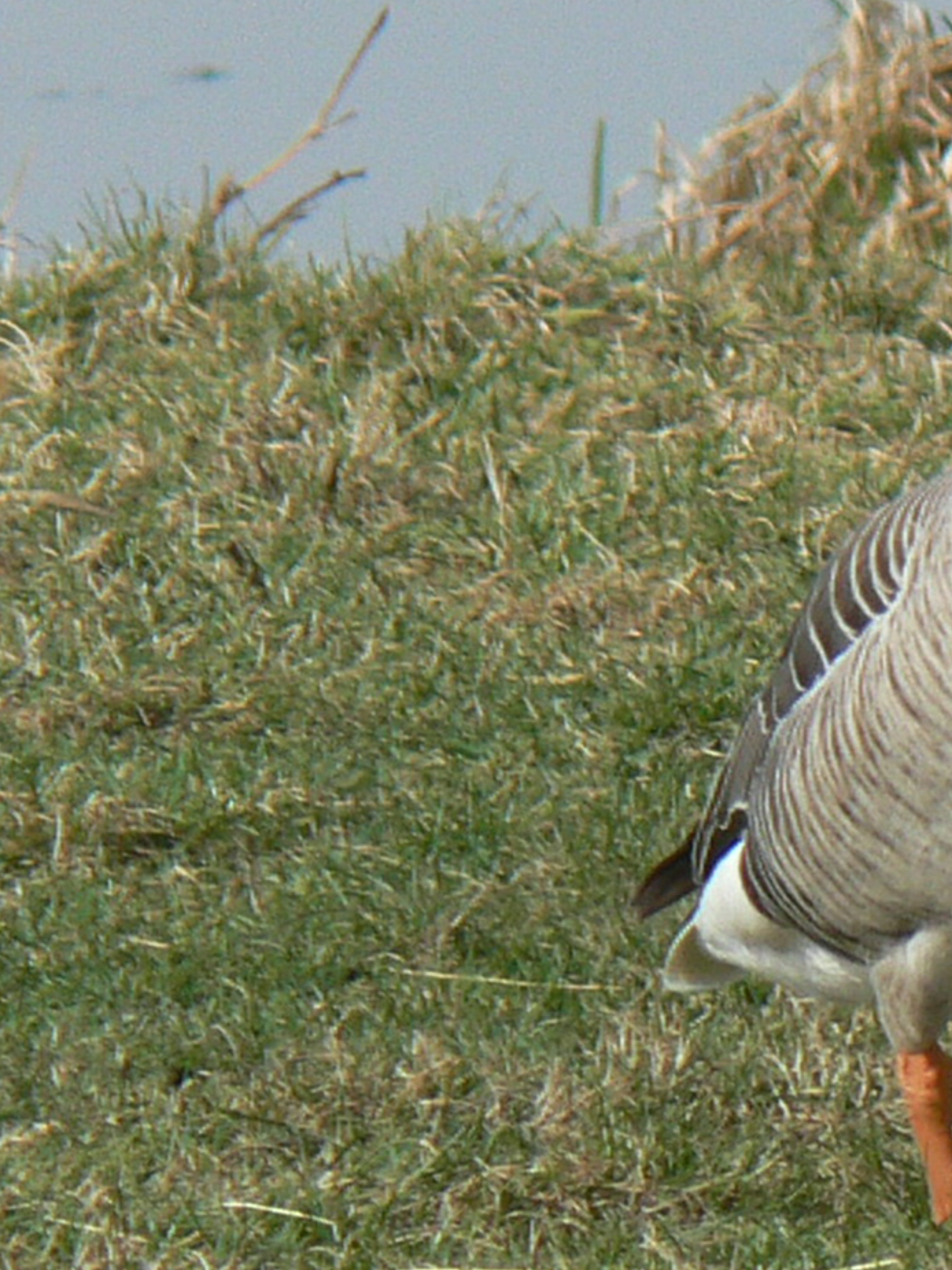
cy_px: 503
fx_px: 34094
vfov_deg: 2.1
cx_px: 1100
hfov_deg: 1.6
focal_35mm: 930
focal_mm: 88.8
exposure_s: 1/320
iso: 80
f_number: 5.6
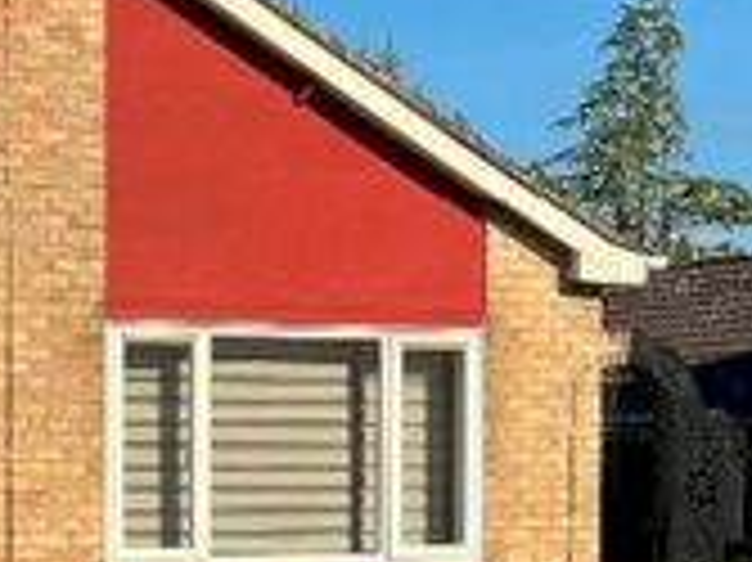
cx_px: 63
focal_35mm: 109
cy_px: 582
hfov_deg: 17.8
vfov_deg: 13.4
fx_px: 2366
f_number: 1.5
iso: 50
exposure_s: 1/4831
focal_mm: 5.7
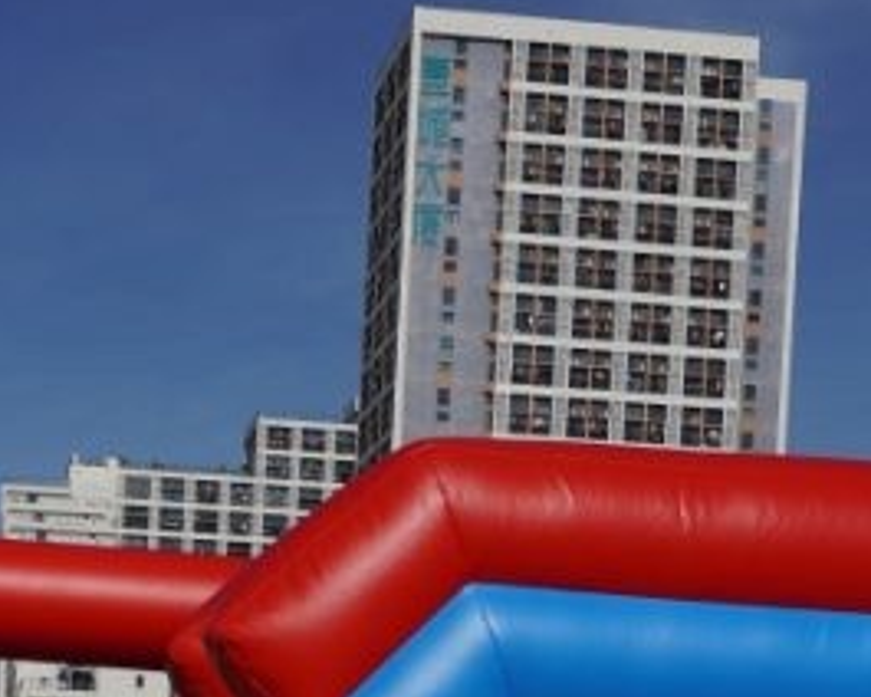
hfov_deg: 21.6
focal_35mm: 87
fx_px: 2243
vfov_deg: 16.0
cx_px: 148
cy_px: 1087
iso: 100
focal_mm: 16
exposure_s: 1/800
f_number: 8
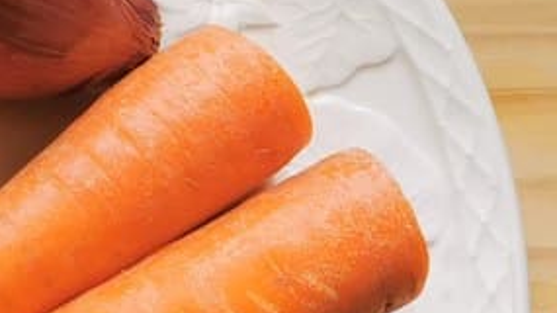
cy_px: 119
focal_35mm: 124
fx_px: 1831
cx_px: -582
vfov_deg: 9.8
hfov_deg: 14.3
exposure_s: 1/100
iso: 80
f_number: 1.6
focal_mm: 5.56
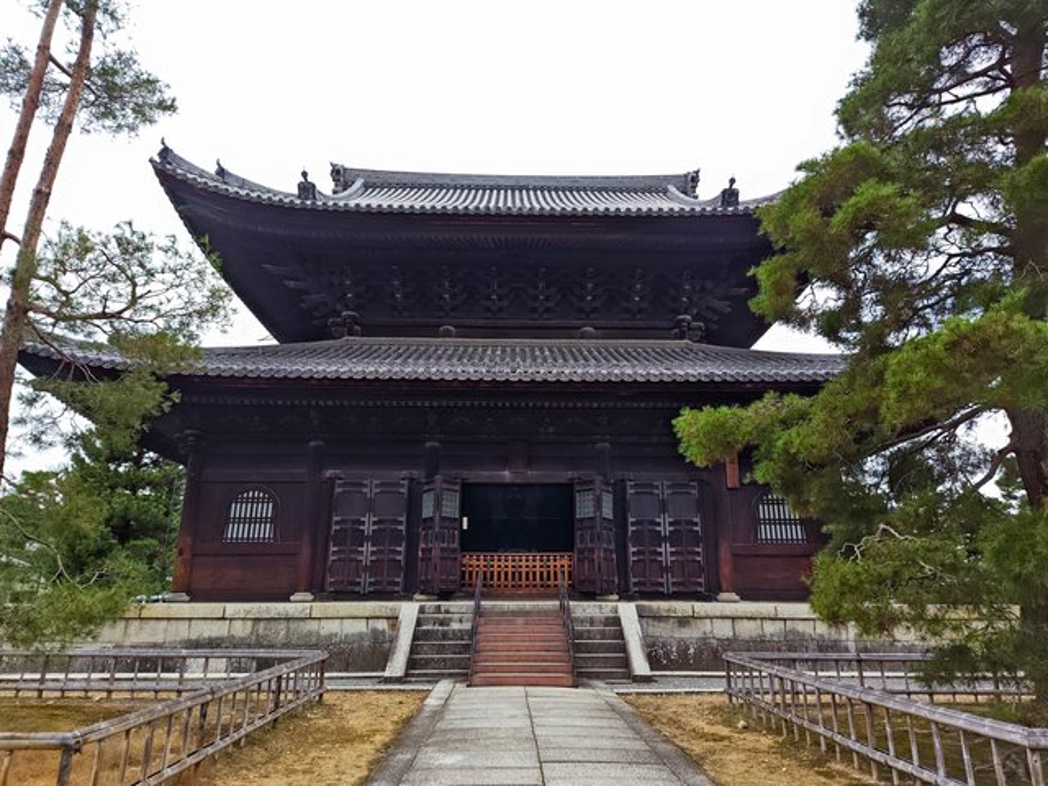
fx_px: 696
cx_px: 524
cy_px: 393
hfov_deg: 73.9
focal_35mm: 23
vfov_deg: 58.9
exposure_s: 1/405
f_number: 1.9
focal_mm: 5.56
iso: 50
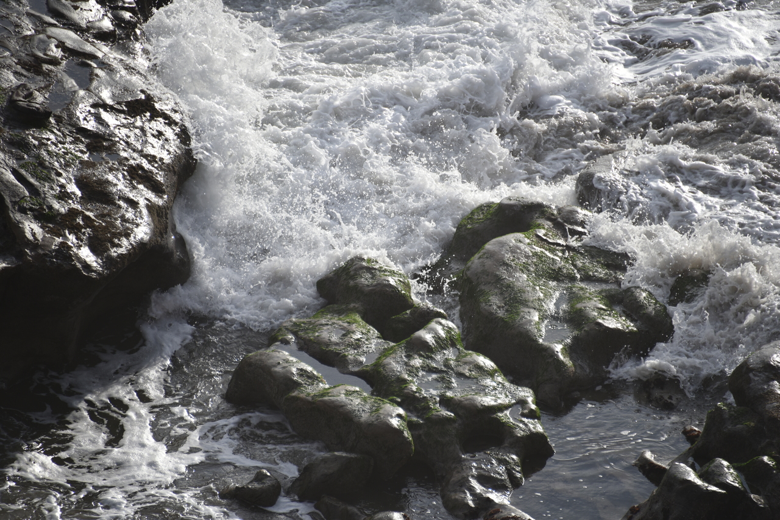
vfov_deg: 4.6
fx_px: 6501
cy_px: 260
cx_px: 390
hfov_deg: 6.9
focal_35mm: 300
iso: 125
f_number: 5.6
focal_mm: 300
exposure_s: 1/640
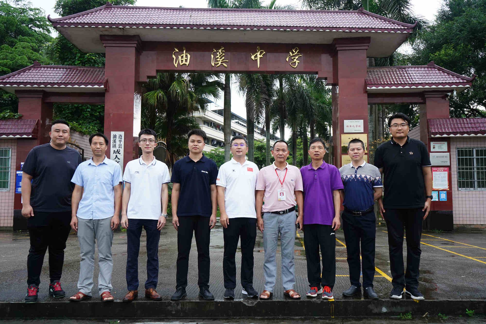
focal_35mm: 31
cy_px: 162
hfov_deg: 60.3
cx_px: 243
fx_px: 418
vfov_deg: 42.3
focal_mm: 31
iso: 2000
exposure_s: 1/40
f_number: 11
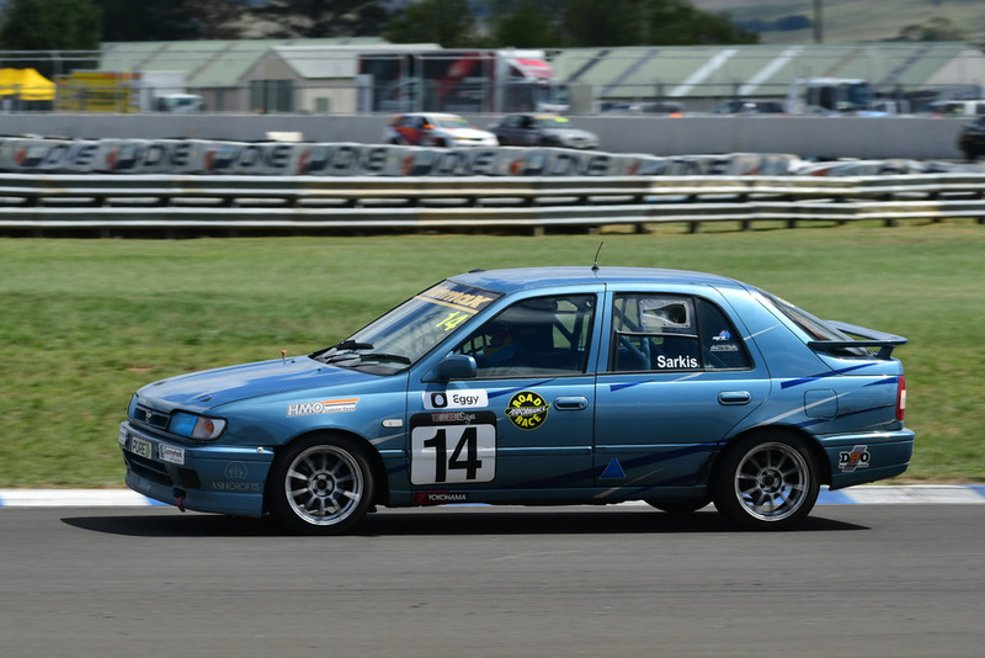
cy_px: 329
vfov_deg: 4.6
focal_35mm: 300
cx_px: 492
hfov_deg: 6.9
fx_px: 8211
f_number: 10
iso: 250
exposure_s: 1/640
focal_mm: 200
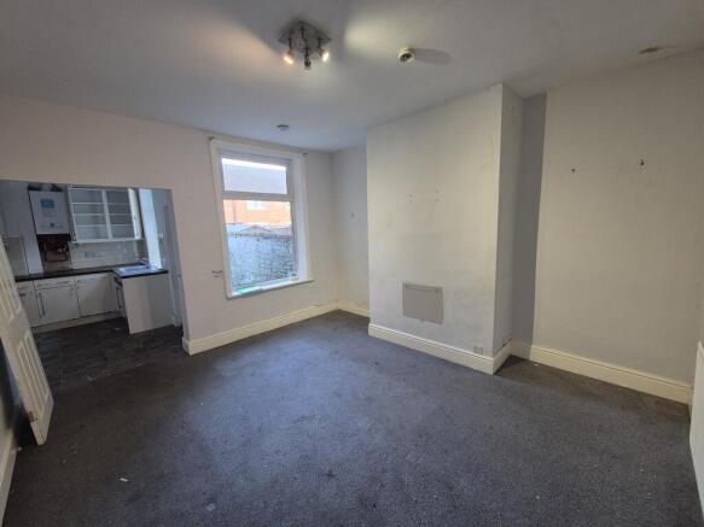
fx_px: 264
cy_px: 264
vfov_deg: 89.9
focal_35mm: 13
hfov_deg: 106.2
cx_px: 352
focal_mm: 2.2
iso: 320
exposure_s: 1/50
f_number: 2.2
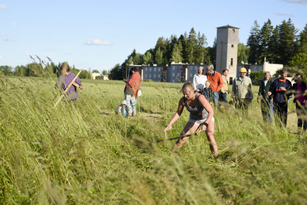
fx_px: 703
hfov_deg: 24.6
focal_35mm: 82
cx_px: 154
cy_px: 102
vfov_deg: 16.6
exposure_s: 1/1600
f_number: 2.8
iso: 100
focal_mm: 55
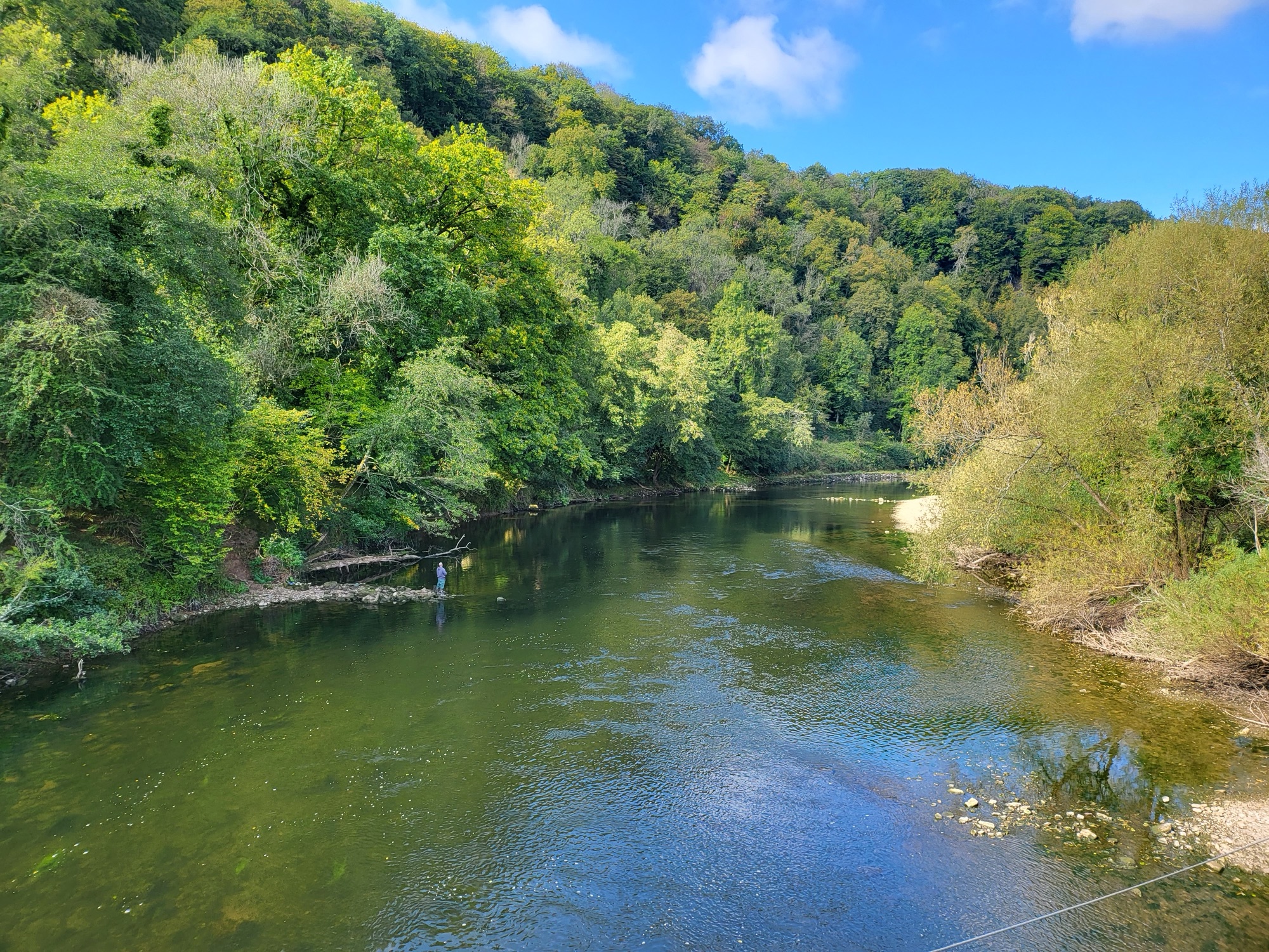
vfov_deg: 56.8
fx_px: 880
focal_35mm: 24
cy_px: 476
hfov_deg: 71.6
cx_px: 634
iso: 40
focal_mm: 5
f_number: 1.8
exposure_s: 1/443
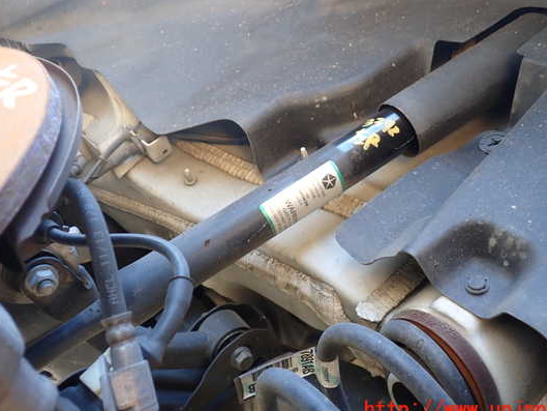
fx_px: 537
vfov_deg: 41.8
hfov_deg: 53.9
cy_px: 190
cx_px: 287
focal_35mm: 34
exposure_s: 1/60
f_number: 2.3
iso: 160
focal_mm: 5.4
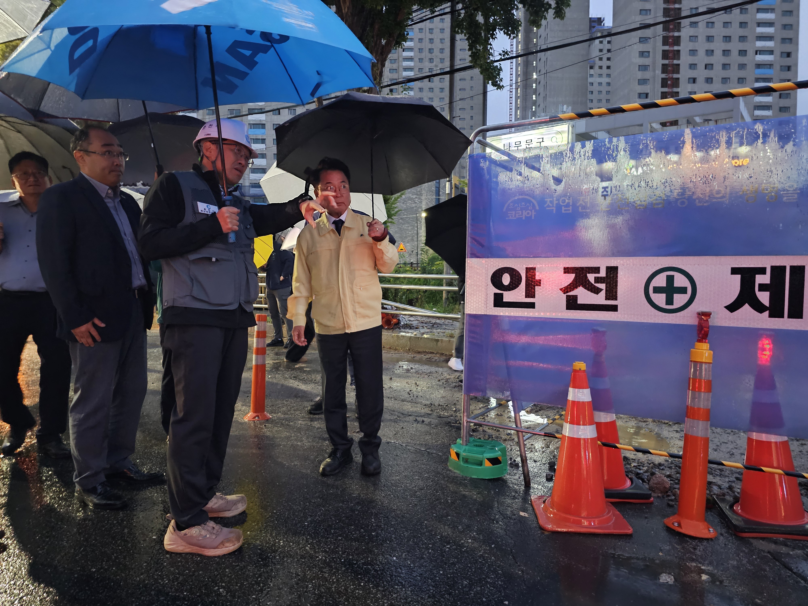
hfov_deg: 73.9
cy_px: 303
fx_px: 537
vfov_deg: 58.9
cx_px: 404
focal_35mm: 23
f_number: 1.7
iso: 1250
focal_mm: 6.3
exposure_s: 1/24
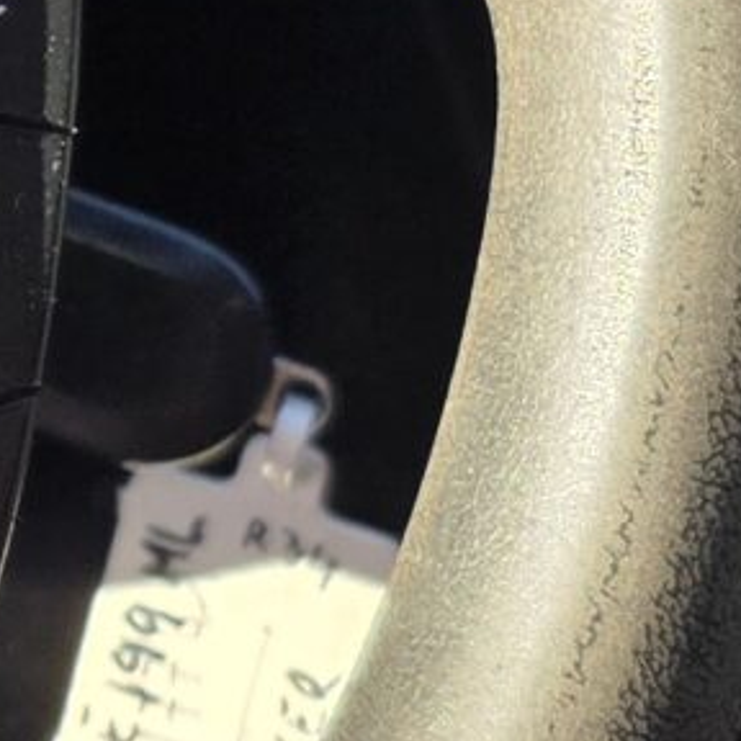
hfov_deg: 9.0
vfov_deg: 9.5
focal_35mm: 181
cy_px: -239
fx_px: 4384
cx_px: -864
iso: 40
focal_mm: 6.25
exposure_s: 1/180
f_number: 1.7
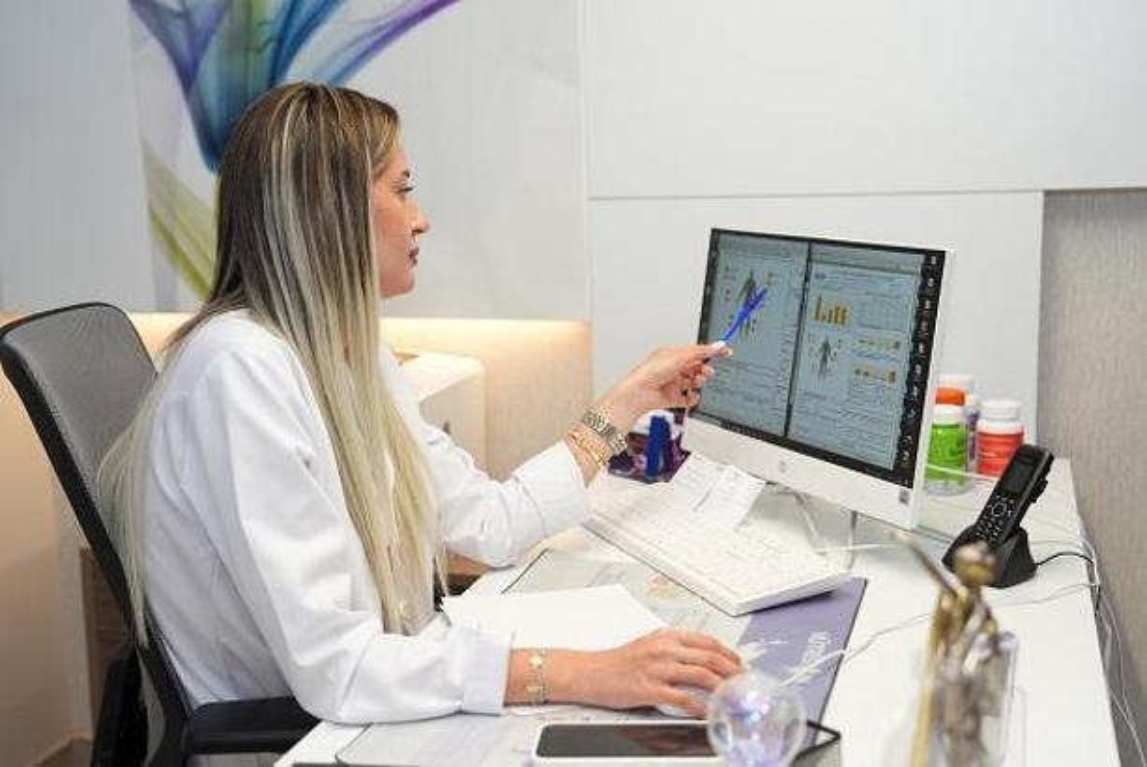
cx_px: 574
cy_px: 384
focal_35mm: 45
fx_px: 1435
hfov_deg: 43.6
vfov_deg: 29.9
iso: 400
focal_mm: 45
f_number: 2.8
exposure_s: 1/200
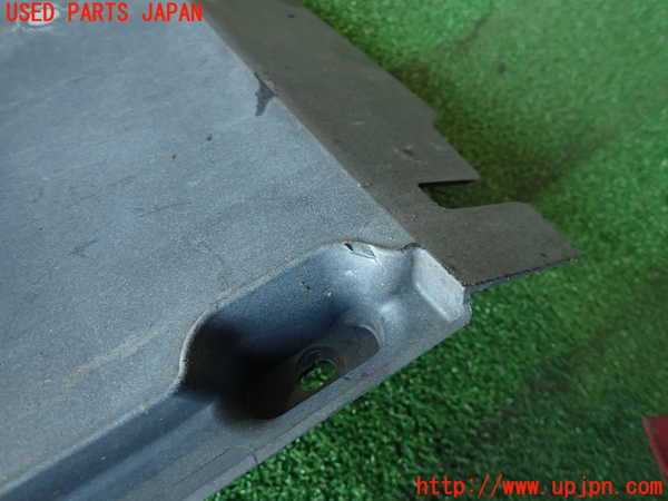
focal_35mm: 25
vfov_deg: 54.9
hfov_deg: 69.4
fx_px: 482
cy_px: 250
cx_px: 334
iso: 200
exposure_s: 1/30
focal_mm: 4.5
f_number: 2
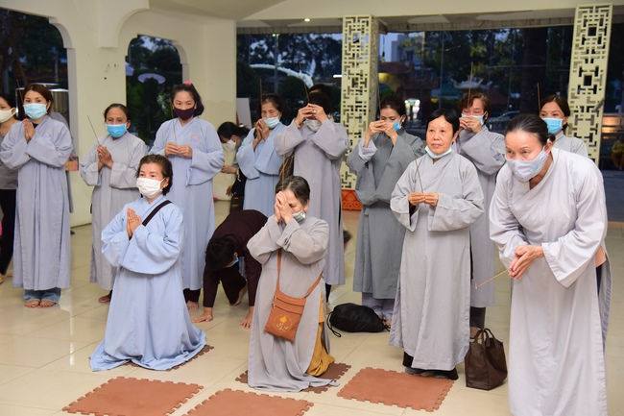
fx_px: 832
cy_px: 208
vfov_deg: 28.1
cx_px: 312
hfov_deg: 41.1
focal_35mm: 48
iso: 1000
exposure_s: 1/60
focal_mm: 48
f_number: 4.5
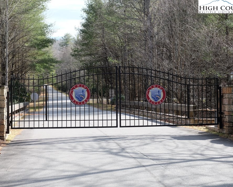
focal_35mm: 55
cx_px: 113
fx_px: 379
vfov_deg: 27.6
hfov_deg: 34.1
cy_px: 94
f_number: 5.6
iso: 400
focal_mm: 32
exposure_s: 1/350
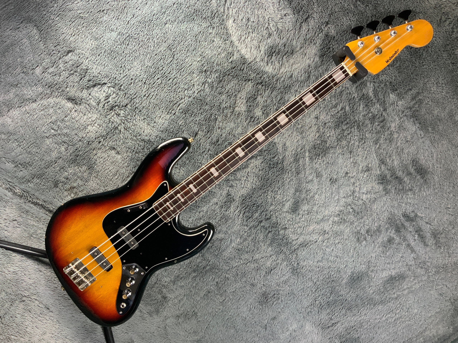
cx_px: 229
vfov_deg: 48.2
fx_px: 384
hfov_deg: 61.7
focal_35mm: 29
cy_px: 172
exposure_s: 1/60
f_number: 1.8
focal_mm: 3
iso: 160
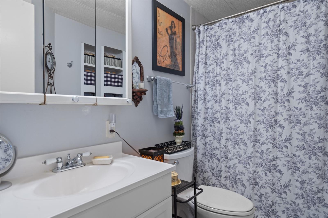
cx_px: 164
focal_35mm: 20
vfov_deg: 61.9
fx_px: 182
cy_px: 109
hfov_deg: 84.0
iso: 400
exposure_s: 1/2.5
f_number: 8
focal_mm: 20
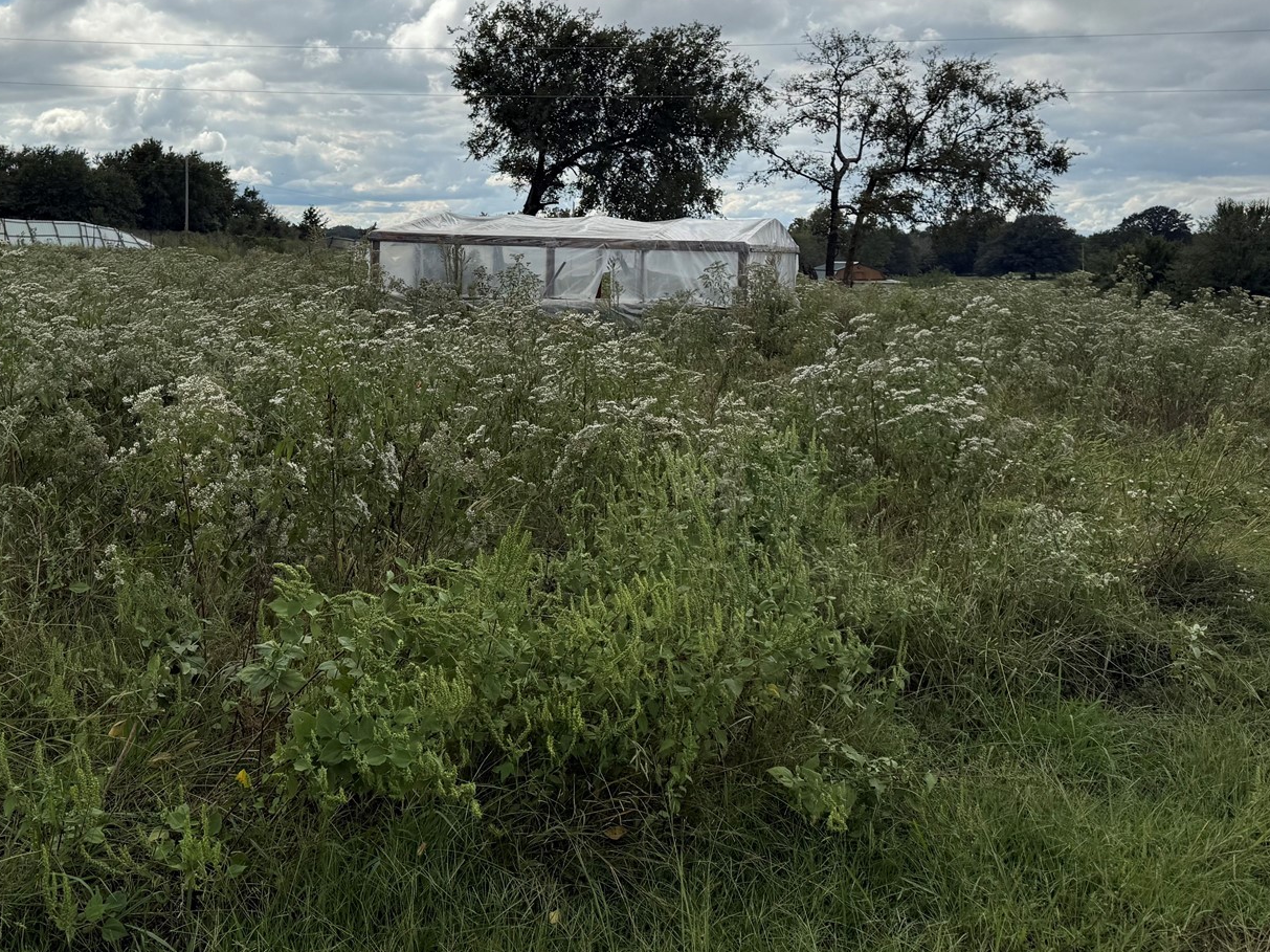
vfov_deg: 37.2
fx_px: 1394
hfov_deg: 48.3
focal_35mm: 38
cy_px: 304
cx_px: 438
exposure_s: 1/8130
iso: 80
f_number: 1.78
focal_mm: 6.76
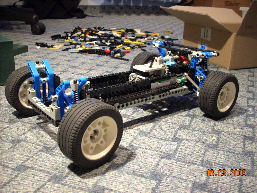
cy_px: 96
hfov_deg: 50.1
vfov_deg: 38.7
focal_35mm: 37
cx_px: 128
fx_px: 275
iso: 270
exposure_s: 1/4
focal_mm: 6.2
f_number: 2.8
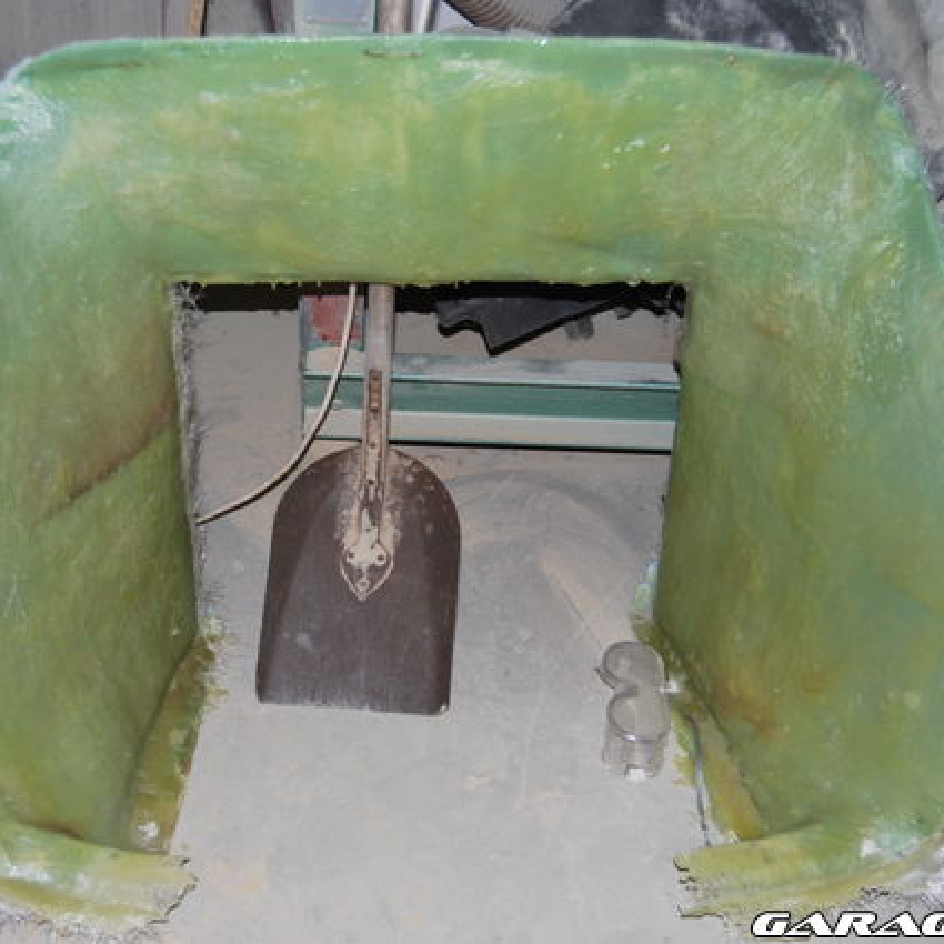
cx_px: 422
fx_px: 1543
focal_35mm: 50
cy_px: 471
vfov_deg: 34.0
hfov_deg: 34.0
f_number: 4.2
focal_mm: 26
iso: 200
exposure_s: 1/60
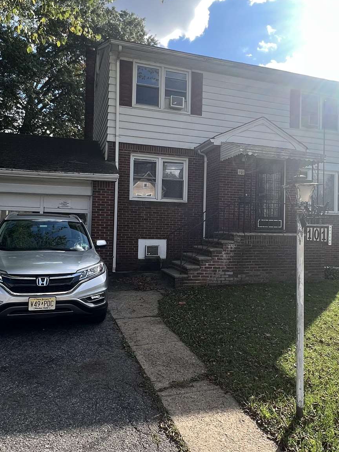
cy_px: 221
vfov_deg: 67.3
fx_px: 339
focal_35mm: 26
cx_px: 195
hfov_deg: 52.9
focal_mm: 1.57
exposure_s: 1/708
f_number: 1.8
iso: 32
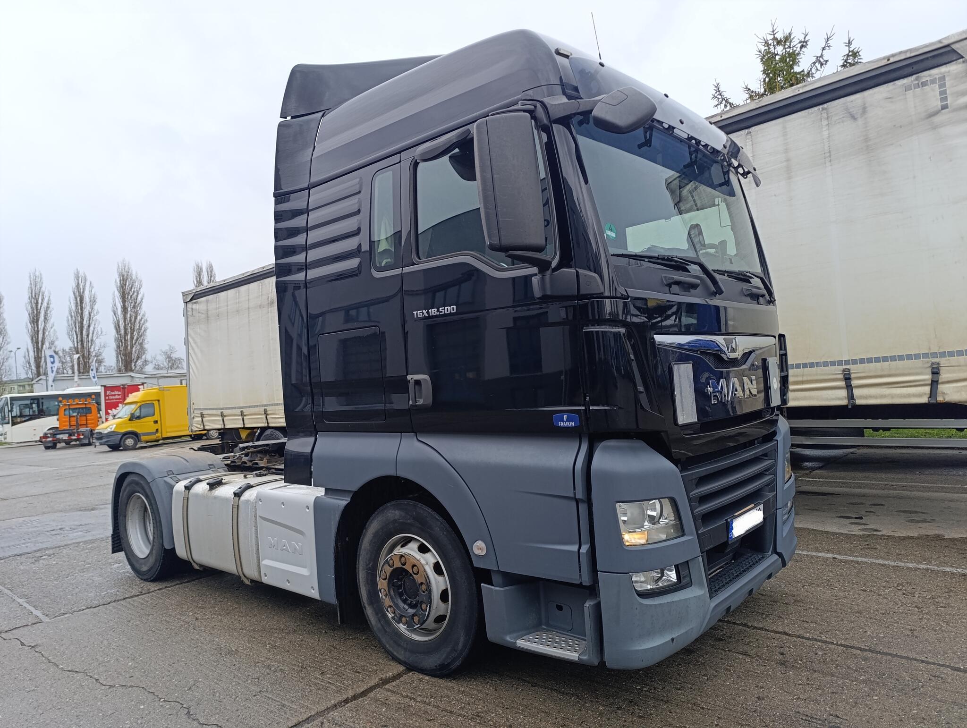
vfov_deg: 59.0
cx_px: 484
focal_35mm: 23
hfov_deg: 73.8
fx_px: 643
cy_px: 364
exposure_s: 1/340
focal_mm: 6.14
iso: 50
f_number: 1.6
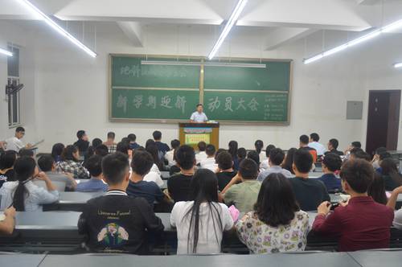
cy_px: 134
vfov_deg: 39.9
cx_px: 201
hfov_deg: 57.3
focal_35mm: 33
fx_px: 368
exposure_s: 1/30
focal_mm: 22
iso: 400
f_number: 3.8
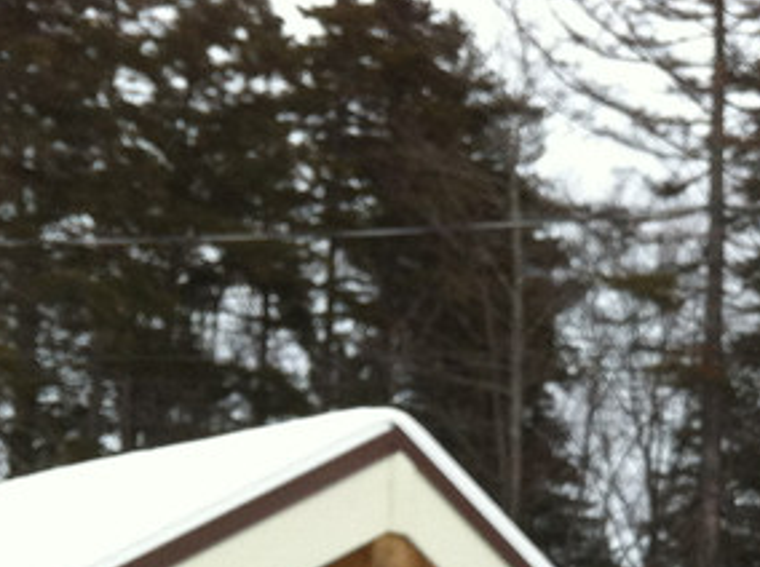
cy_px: 971
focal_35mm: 132
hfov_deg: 14.1
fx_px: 2893
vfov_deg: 10.6
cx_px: 1120
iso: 80
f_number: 2.8
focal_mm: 3.85
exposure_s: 1/155
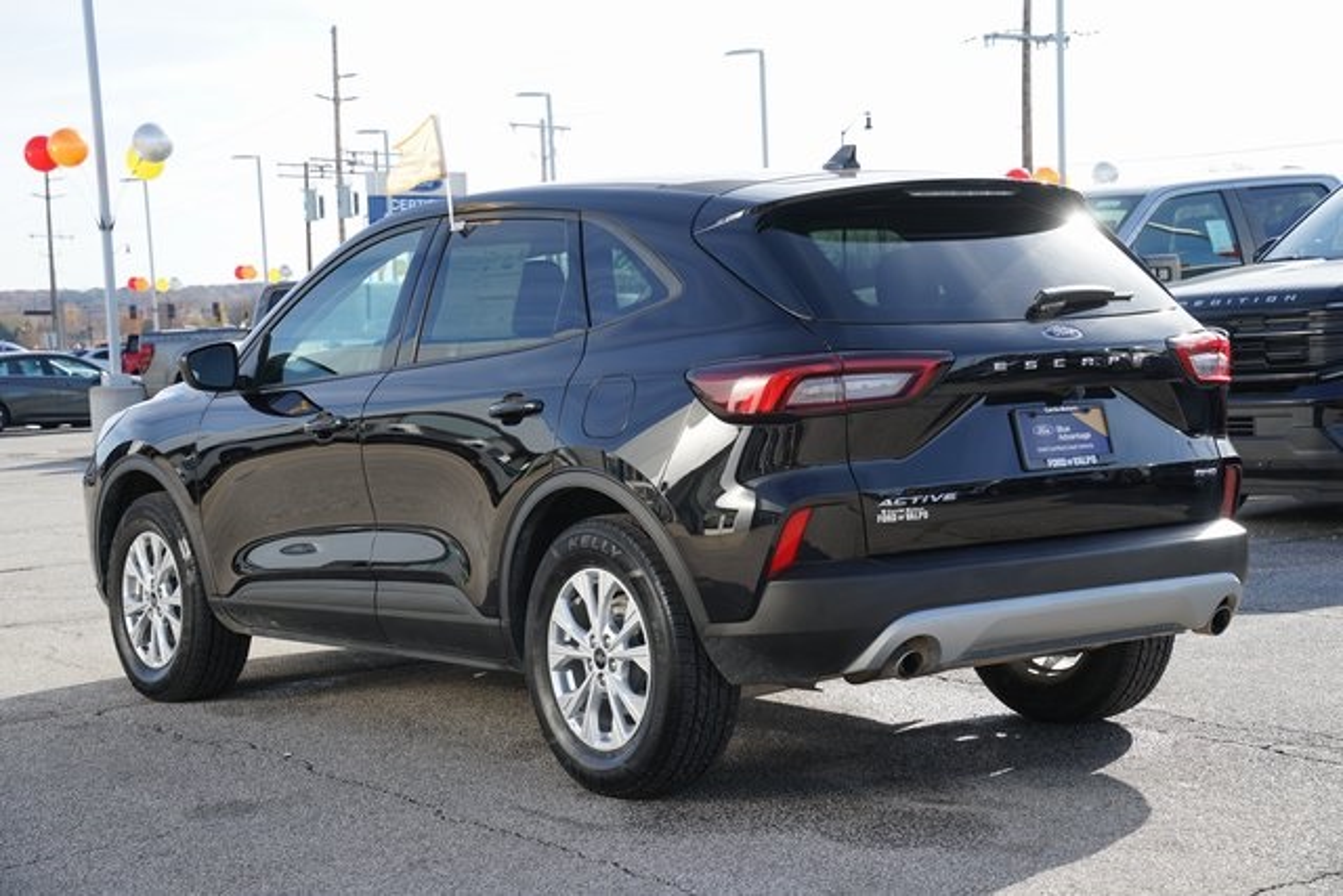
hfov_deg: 32.4
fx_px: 2313
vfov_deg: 21.9
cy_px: 448
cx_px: 672
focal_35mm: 62
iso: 100
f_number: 8
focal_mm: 62
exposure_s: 1/125
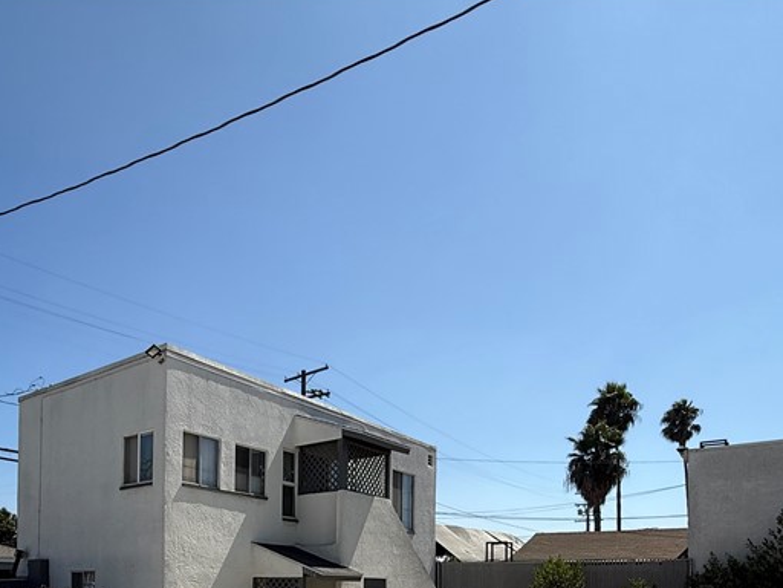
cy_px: 574
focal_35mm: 28
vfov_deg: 43.4
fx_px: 633
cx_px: 283
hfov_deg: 62.4
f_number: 2.2
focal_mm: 2.22
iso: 50
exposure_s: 1/2976
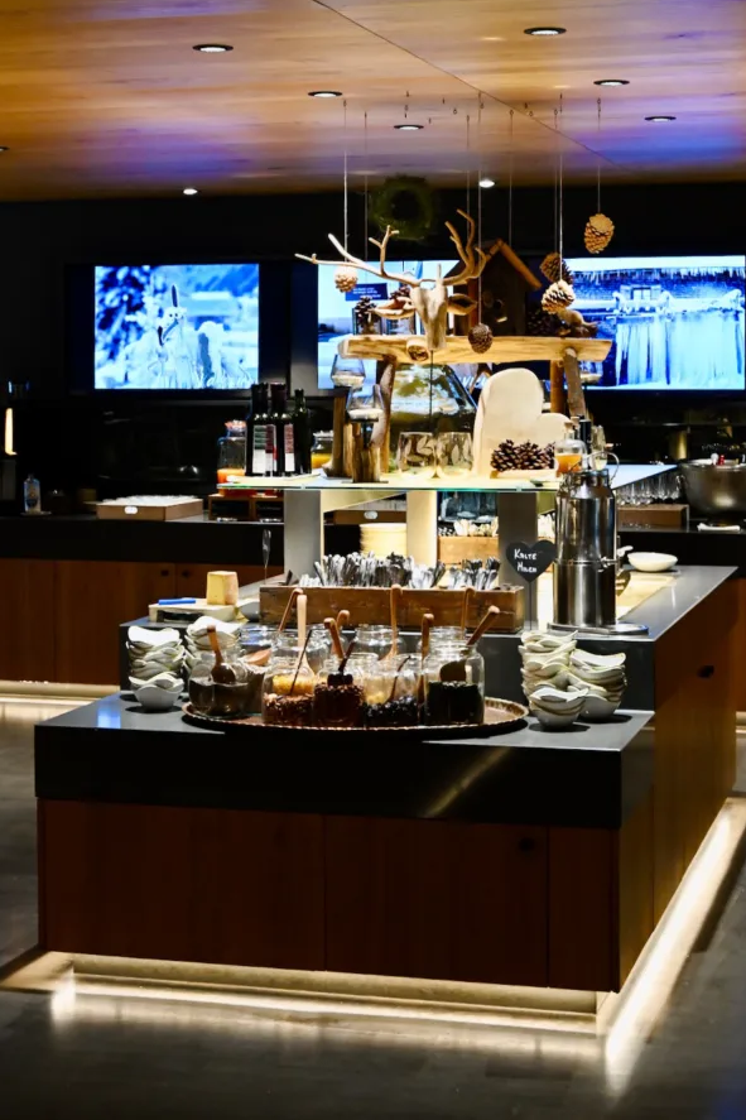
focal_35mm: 62
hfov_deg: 21.9
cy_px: 446
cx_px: 382
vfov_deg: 32.3
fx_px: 1928
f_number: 8
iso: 3200
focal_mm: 50
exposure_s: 1/40
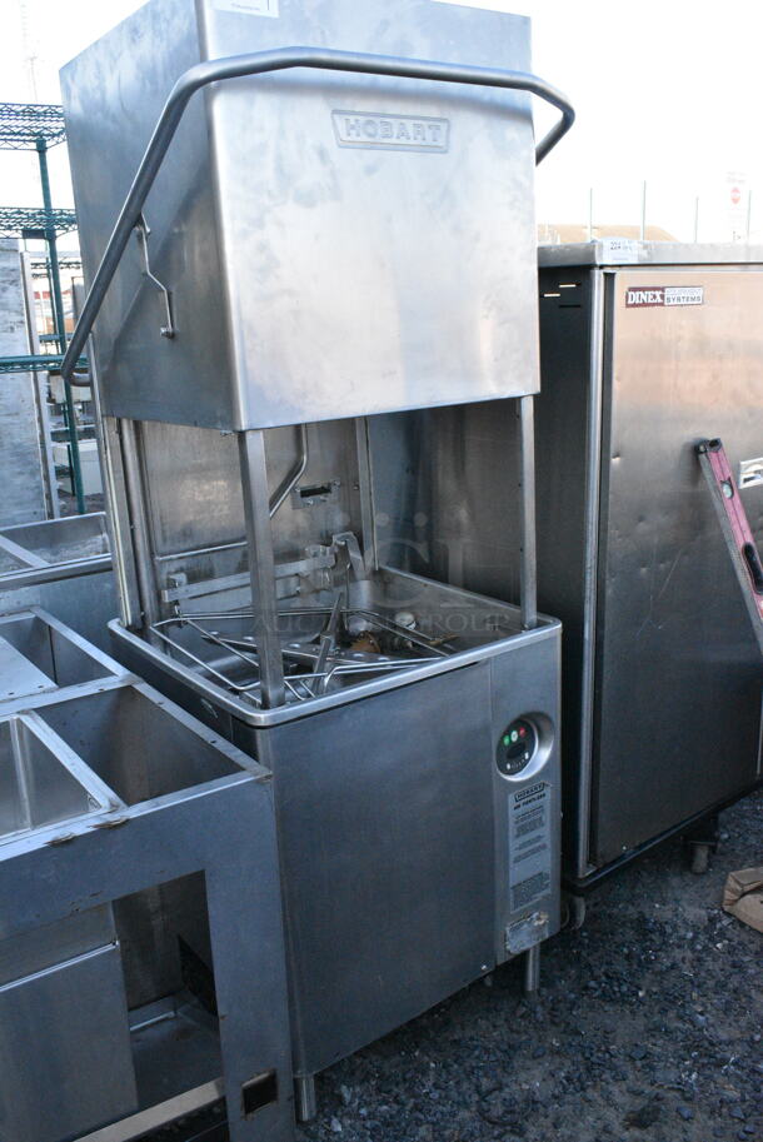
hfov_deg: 41.8
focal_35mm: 32
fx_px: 1000
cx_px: 382
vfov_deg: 59.5
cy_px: 571
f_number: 14
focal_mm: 21
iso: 6400
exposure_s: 1/800
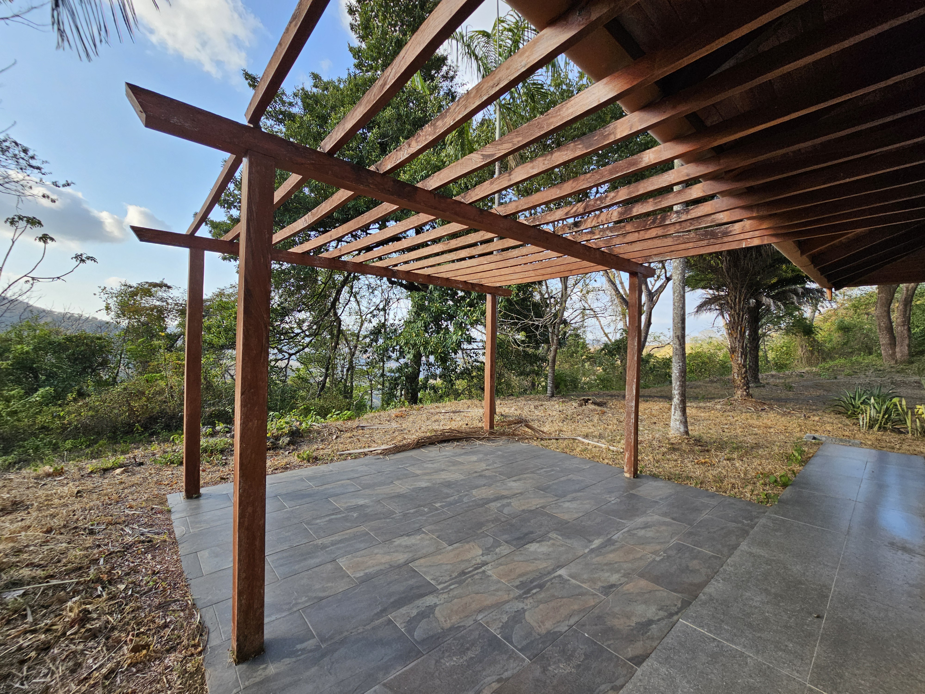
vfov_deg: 89.9
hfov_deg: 106.2
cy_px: 347
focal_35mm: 13
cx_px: 462
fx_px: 347
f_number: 2.2
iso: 50
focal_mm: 2.2
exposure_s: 1/609
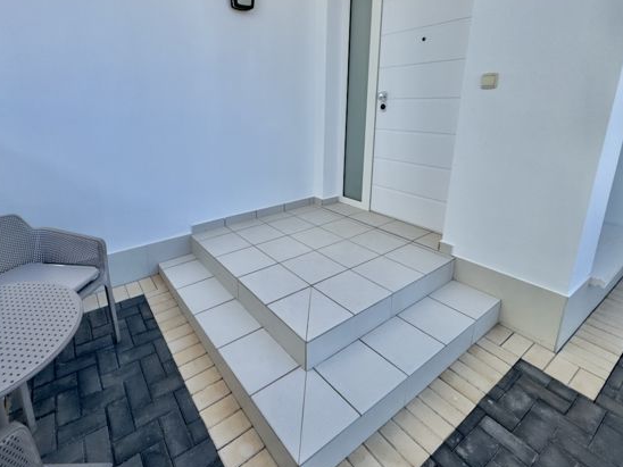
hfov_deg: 87.0
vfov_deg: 70.6
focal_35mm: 18
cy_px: 181
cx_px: 260
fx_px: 324
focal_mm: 2.22
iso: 40
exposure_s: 1/796
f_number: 2.2
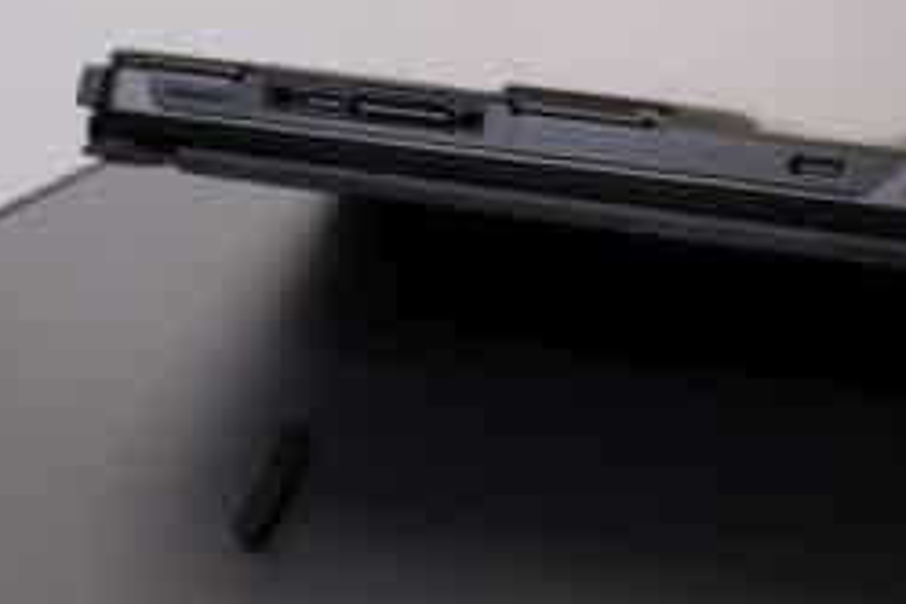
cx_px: 611
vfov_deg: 15.8
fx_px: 2164
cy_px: 153
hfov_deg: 23.5
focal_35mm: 86
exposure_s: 1/40
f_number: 8
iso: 1600
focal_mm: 36.5
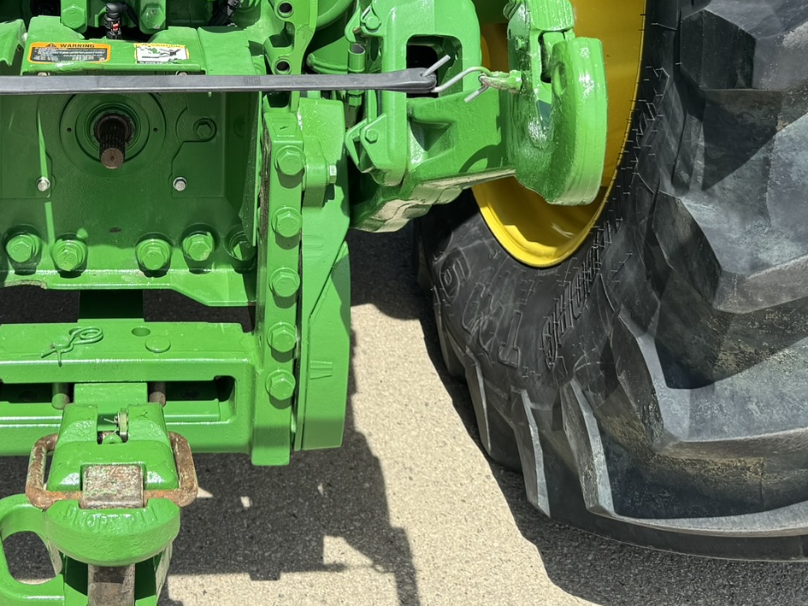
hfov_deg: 35.8
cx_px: 186
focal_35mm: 52
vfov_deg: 26.3
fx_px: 1214
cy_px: -28
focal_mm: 6.76
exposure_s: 1/1767
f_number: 1.78
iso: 80
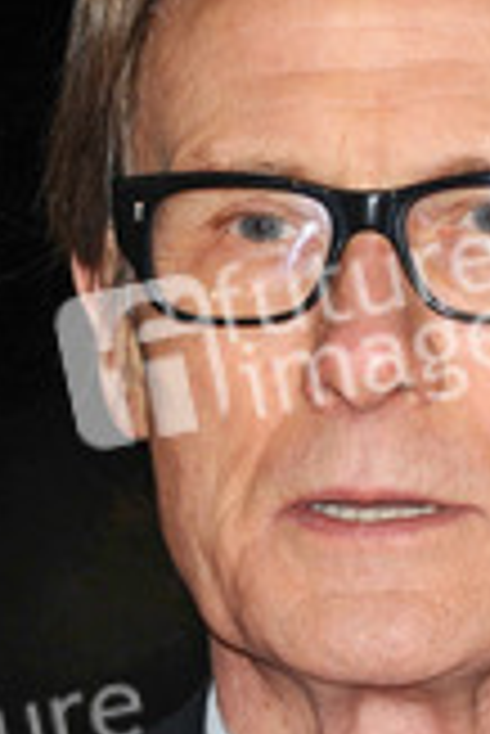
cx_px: 420
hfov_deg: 2.6
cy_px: 567
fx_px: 10863
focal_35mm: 533
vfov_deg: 3.9
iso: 320
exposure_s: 1/200
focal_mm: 145
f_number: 4.5
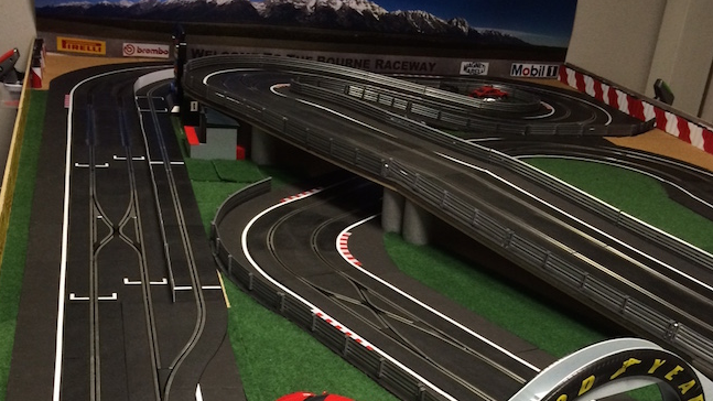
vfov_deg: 22.7
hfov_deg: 41.3
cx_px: 313
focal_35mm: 50
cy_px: 427
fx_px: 945
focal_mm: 4.15
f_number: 2.2
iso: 200
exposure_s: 1/33
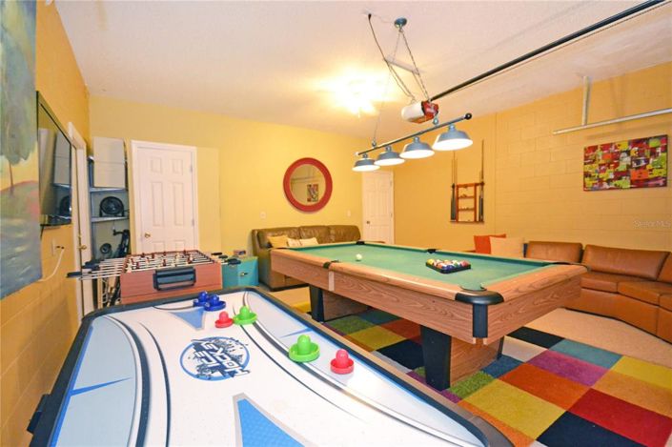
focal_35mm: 15
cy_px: 224
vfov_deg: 77.2
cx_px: 336
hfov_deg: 100.4
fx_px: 280
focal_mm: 10
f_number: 4
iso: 3200
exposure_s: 1/60
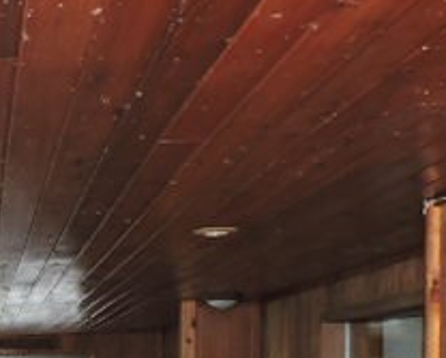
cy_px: 403
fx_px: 952
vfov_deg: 20.2
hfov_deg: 25.4
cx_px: 28
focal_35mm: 72
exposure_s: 1/30
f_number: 3
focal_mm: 4.3
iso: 280
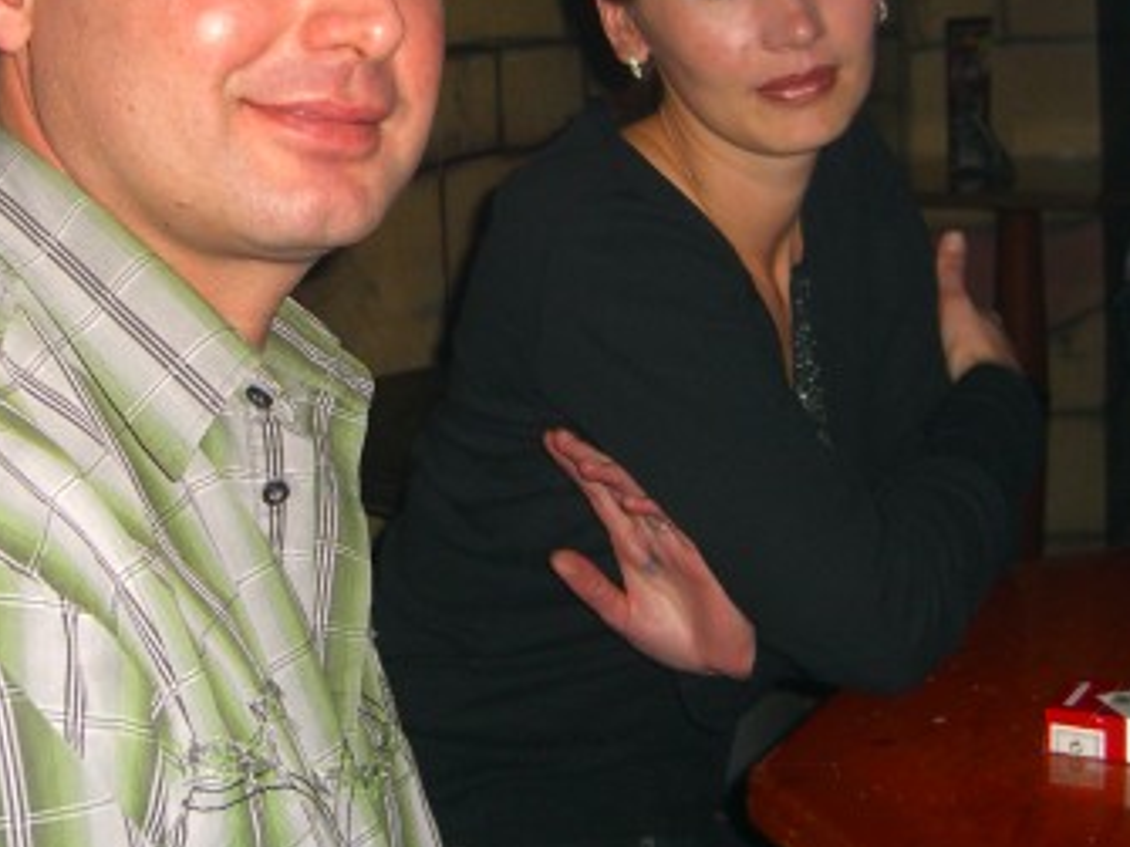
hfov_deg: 28.4
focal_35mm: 68
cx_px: 371
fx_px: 2219
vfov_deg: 21.2
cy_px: 118
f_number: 2.8
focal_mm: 7.9
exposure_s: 1/60
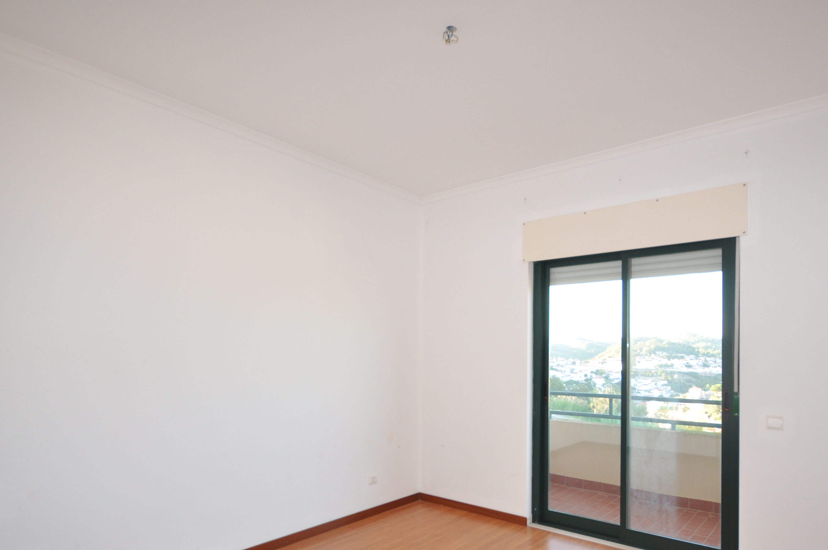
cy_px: 344
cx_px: 477
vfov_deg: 61.0
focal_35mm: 20
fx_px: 459
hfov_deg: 83.5
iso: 400
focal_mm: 10
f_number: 4.5
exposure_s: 1/100
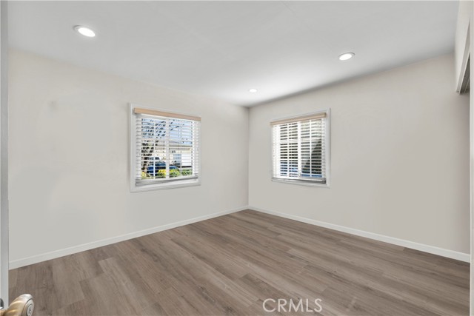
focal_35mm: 14
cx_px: 237
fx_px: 184
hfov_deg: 104.2
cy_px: 158
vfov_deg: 81.2
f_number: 9
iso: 250
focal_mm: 14
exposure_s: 1/5
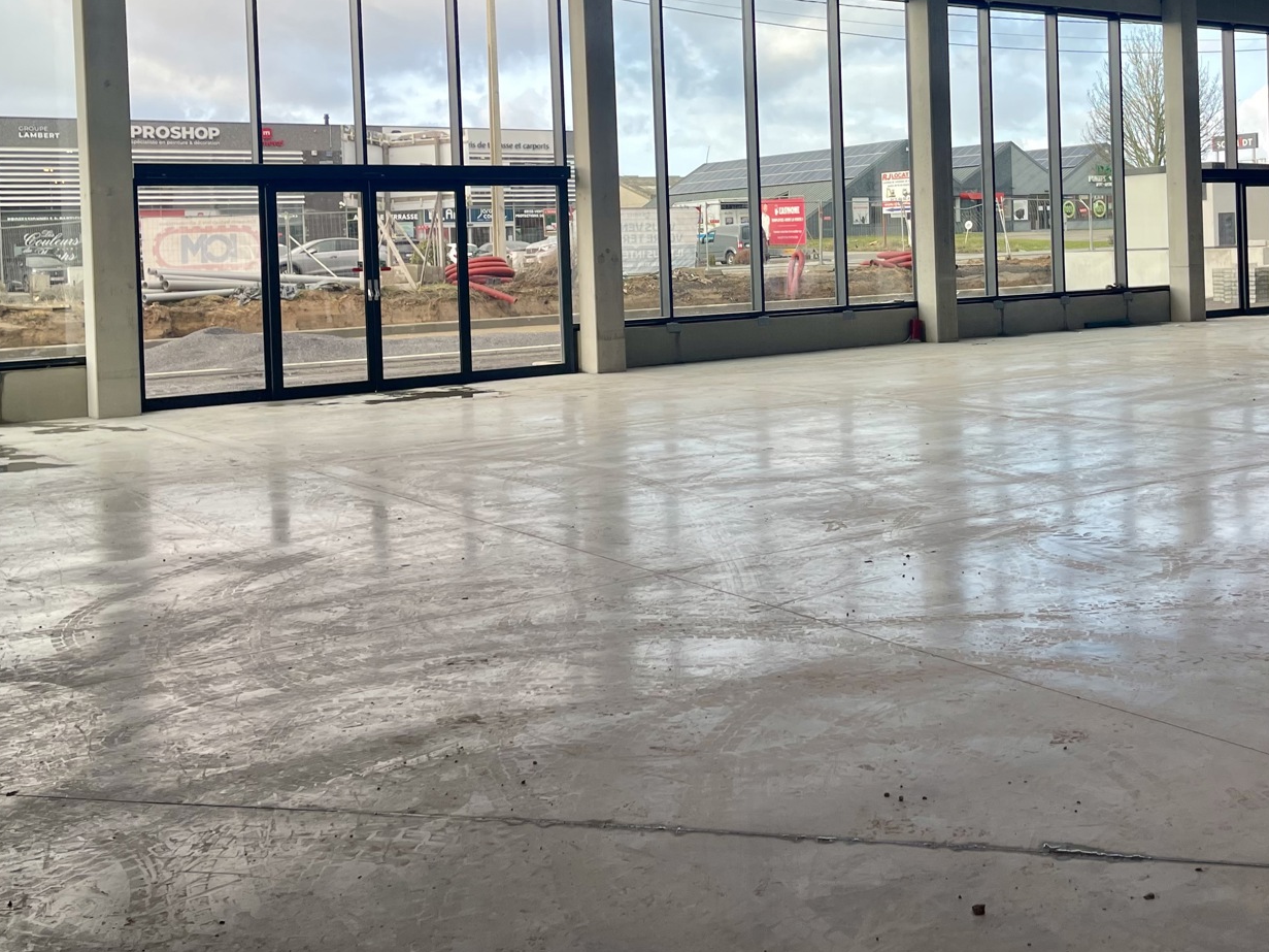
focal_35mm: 39
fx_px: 1430
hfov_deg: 47.7
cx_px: 744
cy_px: 247
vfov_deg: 36.0
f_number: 1.6
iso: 32
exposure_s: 1/360
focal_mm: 5.1
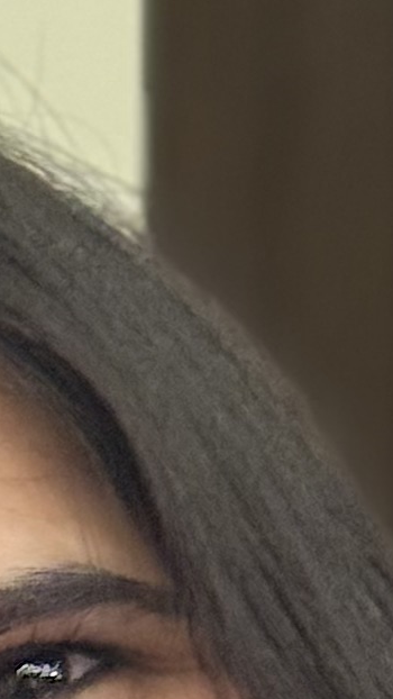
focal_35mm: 339
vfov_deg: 6.2
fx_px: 6279
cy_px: 1251
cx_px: -85
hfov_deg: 3.6
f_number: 1.78
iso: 200
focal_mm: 6.76
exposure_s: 1/50
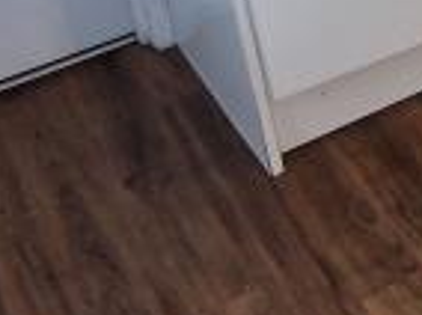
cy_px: -214
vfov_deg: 14.2
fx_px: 1144
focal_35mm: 94
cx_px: 749
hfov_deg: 17.3
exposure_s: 1/50
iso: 250
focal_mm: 2.2
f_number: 2.2
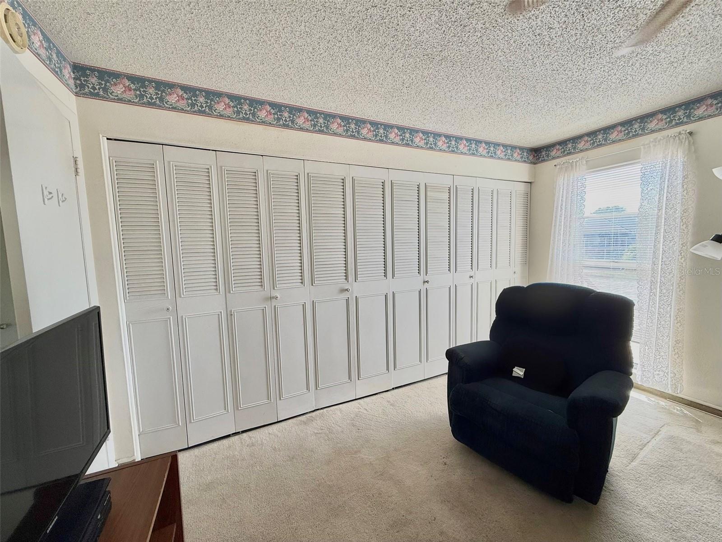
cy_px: 271
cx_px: 361
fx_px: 292
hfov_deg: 102.1
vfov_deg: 85.7
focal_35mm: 14
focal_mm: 2.22
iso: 64
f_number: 2.2
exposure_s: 1/120
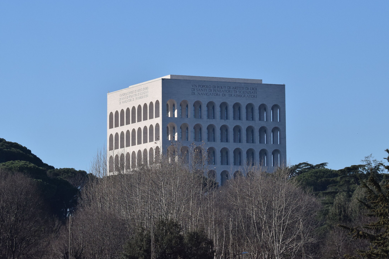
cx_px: 201
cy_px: 120
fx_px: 1783
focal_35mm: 165
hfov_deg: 12.5
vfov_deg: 8.3
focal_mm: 100
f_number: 11
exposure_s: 1/2000
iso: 1000
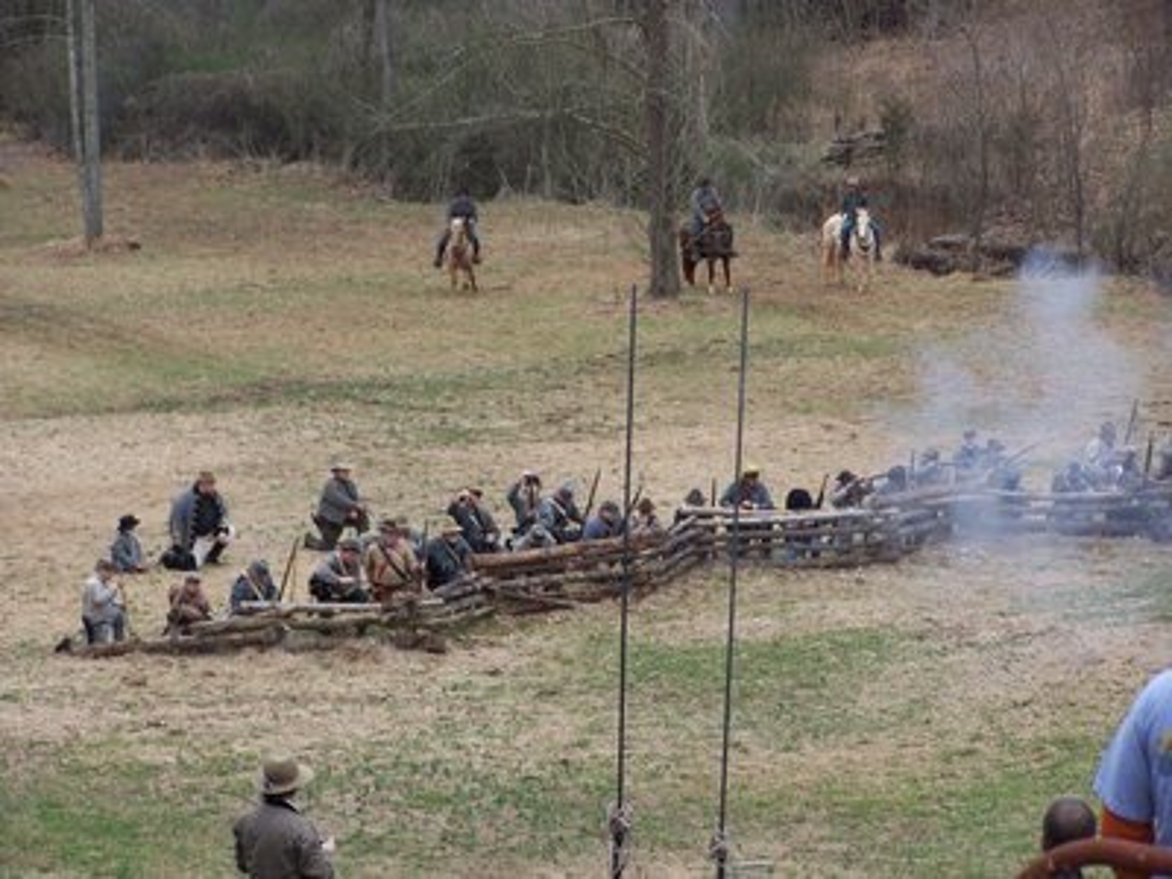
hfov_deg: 13.5
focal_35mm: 146
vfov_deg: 10.2
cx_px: 586
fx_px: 4943
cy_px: 440
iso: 64
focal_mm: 24.1
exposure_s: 1/160
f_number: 3.2
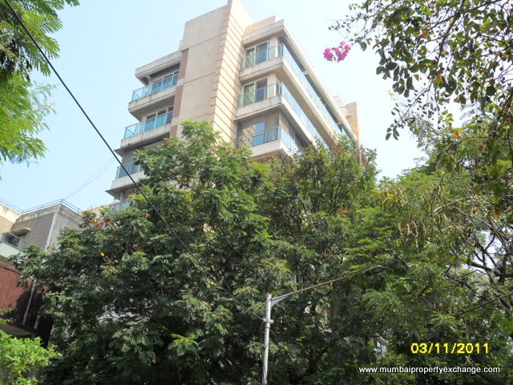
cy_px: 192
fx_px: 548
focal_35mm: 37
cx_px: 256
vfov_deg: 38.7
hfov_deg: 50.1
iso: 100
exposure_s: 1/350
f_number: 4
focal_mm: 6.6
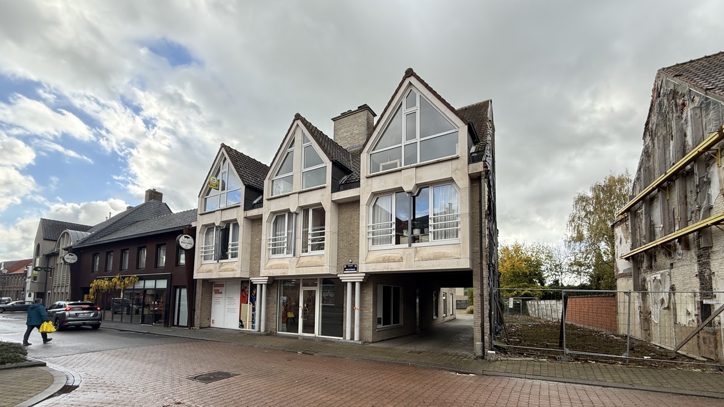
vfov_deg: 65.1
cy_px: 276
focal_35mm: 16
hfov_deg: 99.3
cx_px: 374
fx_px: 307
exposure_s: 1/400
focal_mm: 2.22
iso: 64
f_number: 2.2
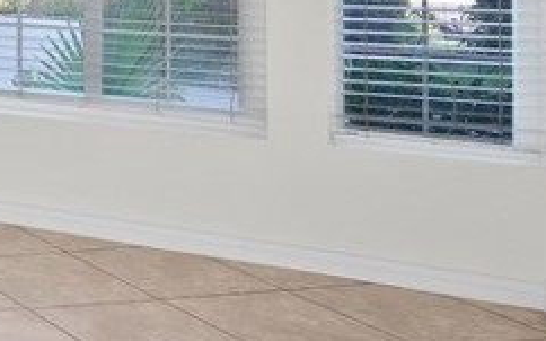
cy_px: -110
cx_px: -467
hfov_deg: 20.2
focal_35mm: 69
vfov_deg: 17.6
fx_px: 1026
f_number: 4
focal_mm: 16
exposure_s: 1/15
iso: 320
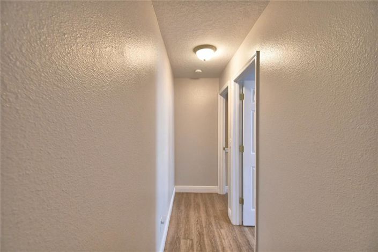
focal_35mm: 15
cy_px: 126
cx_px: 189
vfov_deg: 77.2
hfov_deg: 100.4
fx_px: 157
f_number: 4.5
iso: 560
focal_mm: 10
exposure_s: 1/30
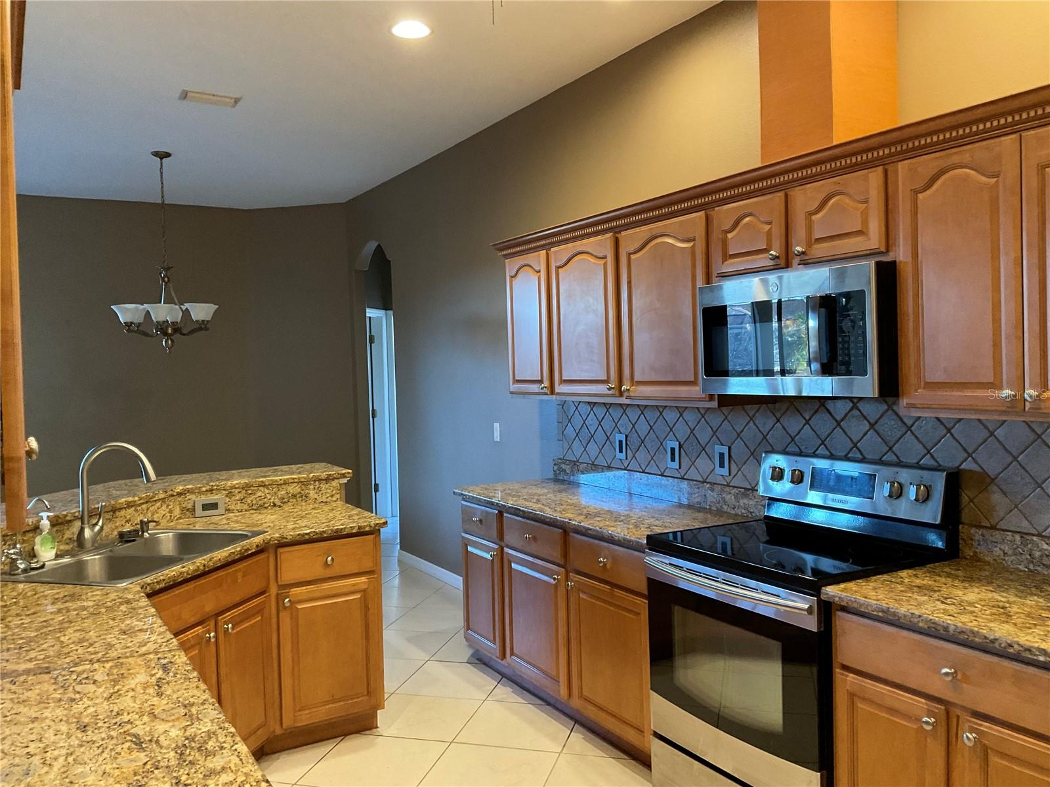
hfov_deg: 61.7
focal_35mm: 29
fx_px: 880
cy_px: 394
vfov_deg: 48.2
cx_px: 525
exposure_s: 1/60
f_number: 1.8
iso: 200
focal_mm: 3
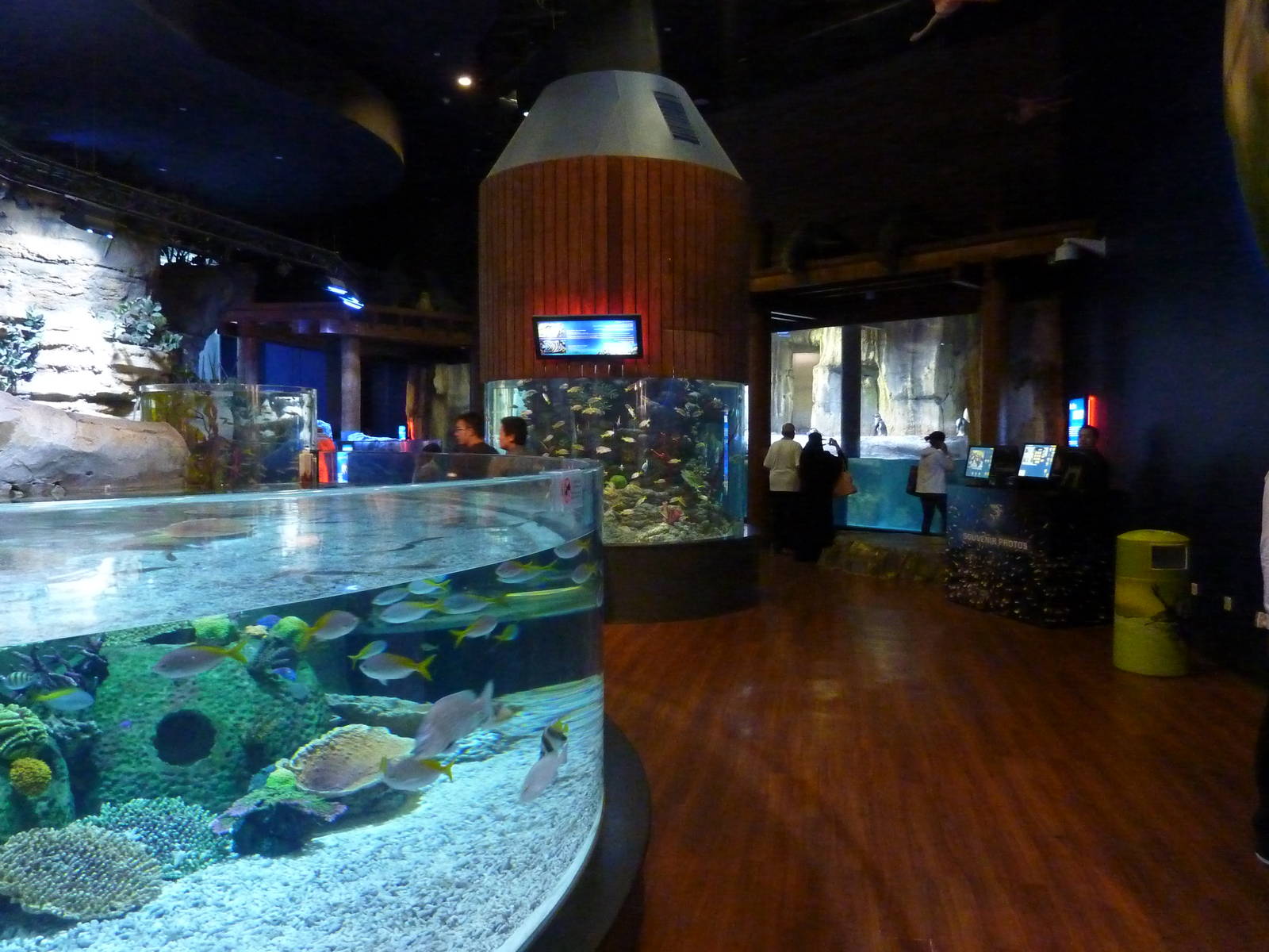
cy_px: 476
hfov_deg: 69.4
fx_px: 916
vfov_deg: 54.9
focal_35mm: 25
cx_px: 634
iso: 800
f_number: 3.3
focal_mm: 4.1
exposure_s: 1/15
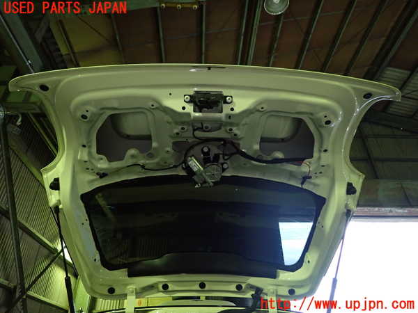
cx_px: 209
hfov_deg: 69.4
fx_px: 302
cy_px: 156
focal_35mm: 25
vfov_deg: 54.9
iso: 500
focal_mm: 4.5
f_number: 2
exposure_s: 1/30
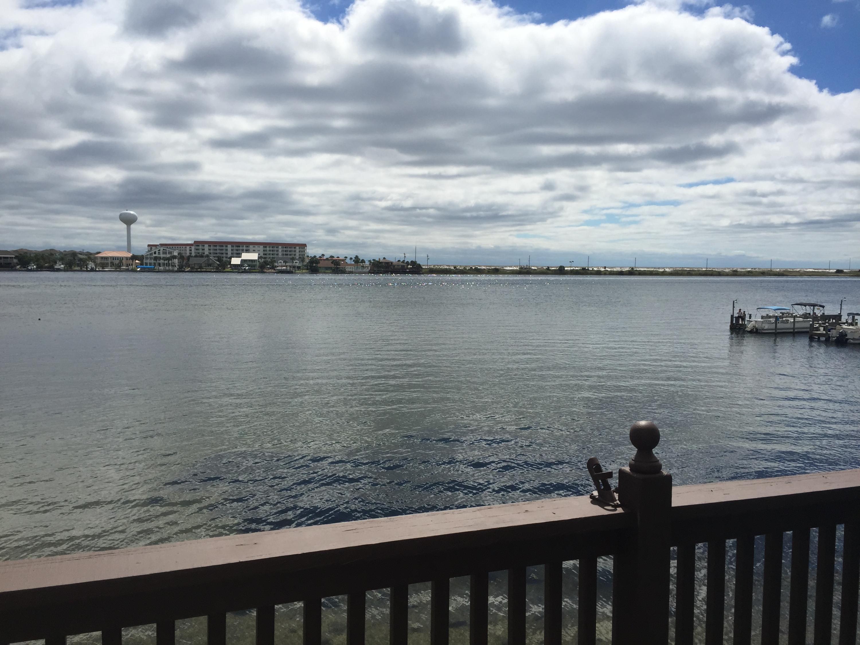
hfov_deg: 61.7
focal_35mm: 29
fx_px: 720
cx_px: 430
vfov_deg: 48.2
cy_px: 322
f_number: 2.2
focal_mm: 4.15
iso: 32
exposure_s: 1/5650
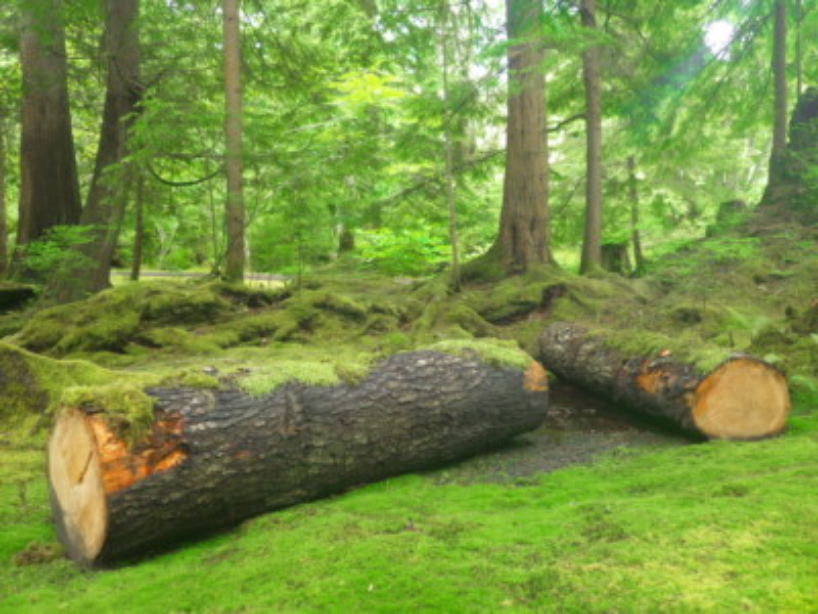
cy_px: 307
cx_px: 409
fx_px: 780
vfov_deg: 42.9
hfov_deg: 55.4
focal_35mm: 33
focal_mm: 5.9
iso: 320
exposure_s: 1/50
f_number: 2.4
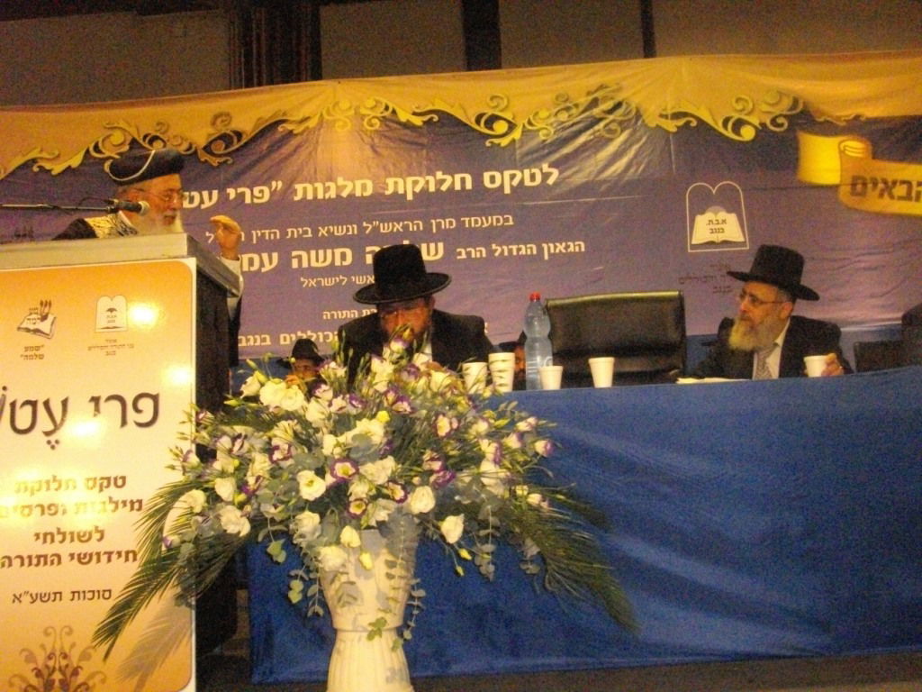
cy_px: 346
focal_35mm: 39
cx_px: 461
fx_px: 1039
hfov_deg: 47.9
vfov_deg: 36.8
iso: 1231
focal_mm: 7.1
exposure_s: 1/60
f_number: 3.2
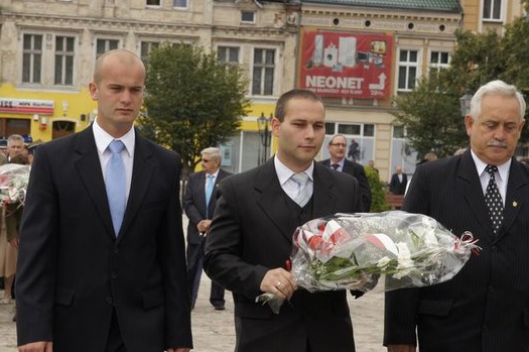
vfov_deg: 10.5
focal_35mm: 130
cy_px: 195
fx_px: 1908
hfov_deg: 15.8
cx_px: 276
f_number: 11
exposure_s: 1/200
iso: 400
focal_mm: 70
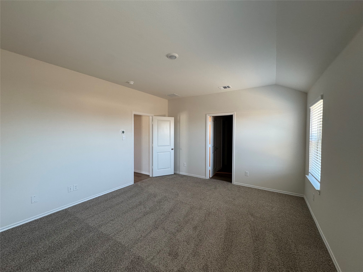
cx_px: 182
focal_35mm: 14
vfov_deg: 85.7
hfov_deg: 102.1
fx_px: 147
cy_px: 136
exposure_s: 1/99
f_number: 2.2
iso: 200
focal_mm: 2.22
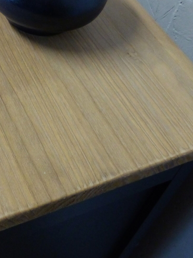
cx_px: 5
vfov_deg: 29.7
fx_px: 468
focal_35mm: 63
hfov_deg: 22.5
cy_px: 37
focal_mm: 5.4
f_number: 2.8
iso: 400
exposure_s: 1/40
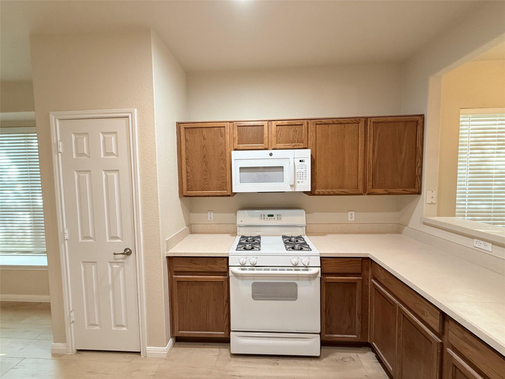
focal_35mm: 14
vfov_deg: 85.7
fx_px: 204
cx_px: 252
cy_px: 190
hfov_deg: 102.1
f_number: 2.2
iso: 250
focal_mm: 2.22
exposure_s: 1/60
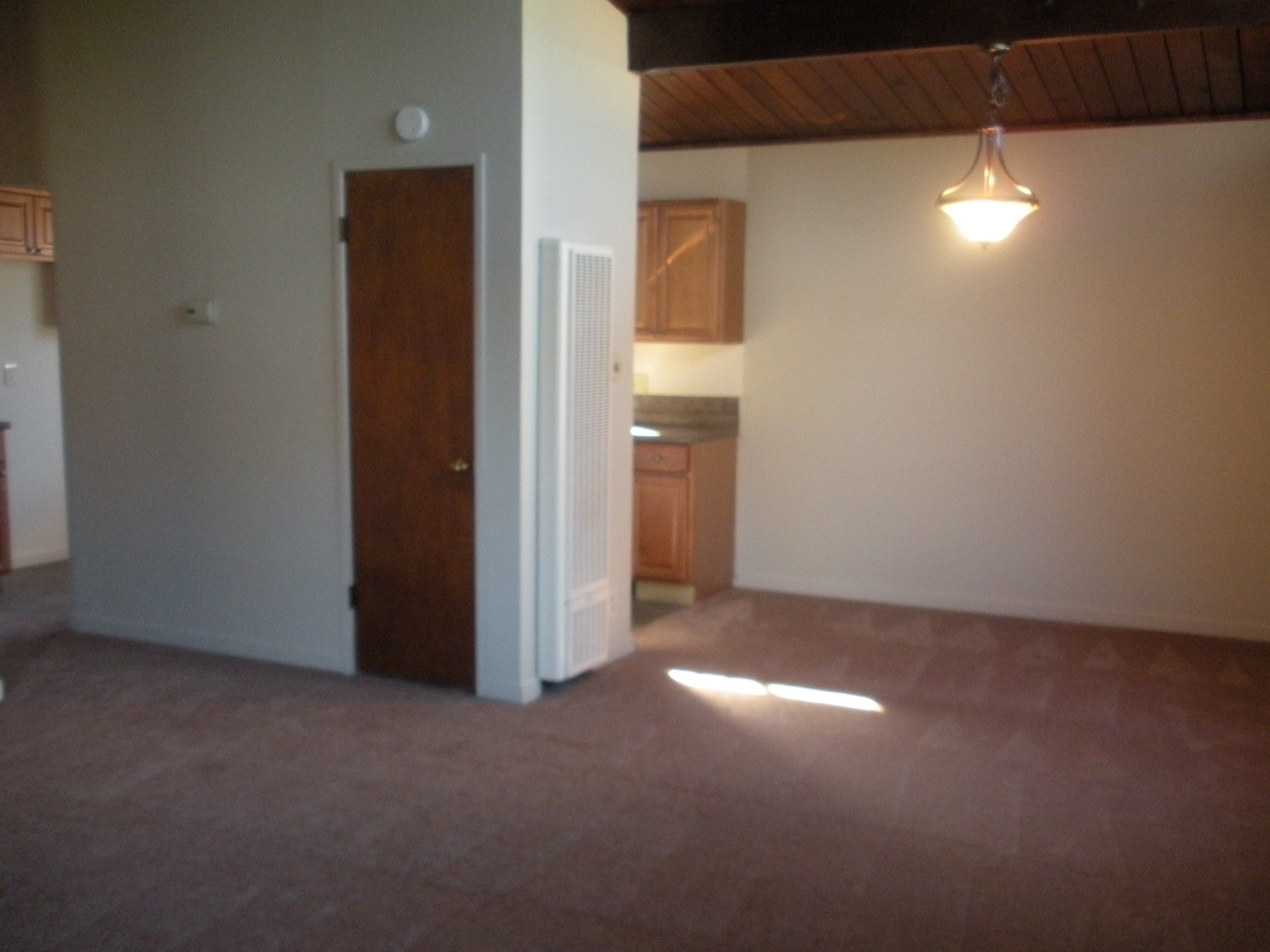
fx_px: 1284
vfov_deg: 40.7
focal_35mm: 35
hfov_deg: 52.6
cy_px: 476
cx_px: 635
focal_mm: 6.3
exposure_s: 1/35
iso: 400
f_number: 3.5
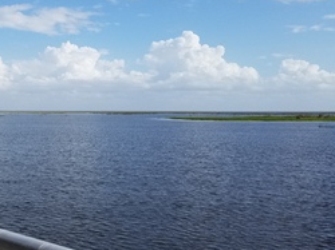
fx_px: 483
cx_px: 46
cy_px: 79
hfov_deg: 36.3
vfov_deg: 28.8
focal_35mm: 50
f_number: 1.7
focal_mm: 4.2
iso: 50
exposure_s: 1/3904
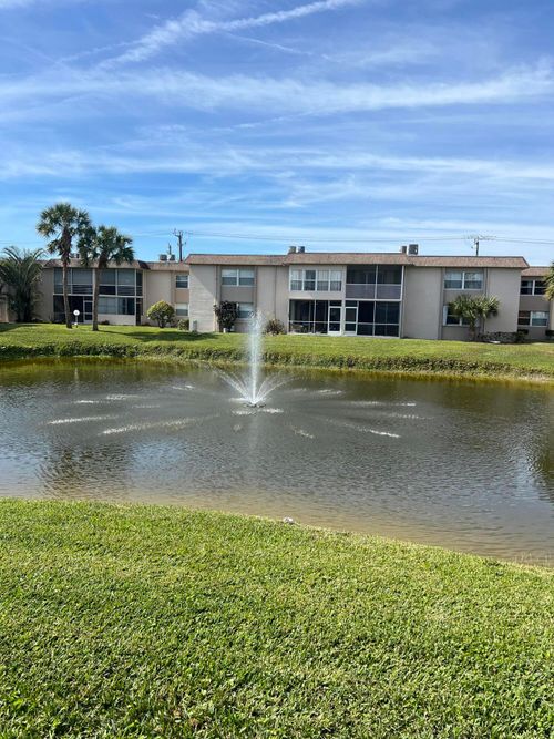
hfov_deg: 53.0
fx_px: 555
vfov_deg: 67.3
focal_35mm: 26
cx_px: 277
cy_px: 370
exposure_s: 1/4115
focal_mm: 5.7
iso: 50
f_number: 1.5
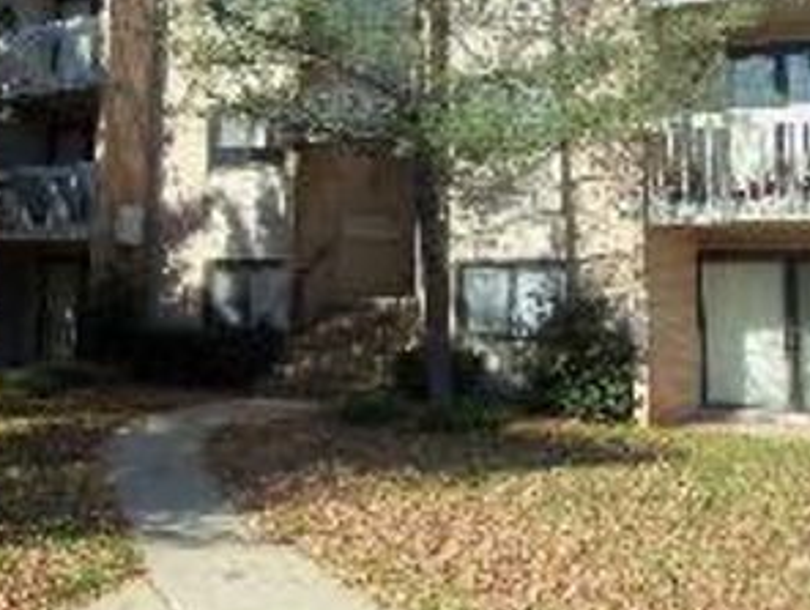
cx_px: 293
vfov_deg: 29.2
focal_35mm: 49
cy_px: 131
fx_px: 1148
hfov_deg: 38.5
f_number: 3.4
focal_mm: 5.2
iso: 80
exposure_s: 1/500
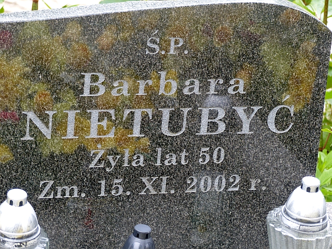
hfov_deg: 13.4
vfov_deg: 10.1
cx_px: 166
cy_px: 124
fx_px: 1410
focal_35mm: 147
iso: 100
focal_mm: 26.5
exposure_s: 1/80
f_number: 2.8
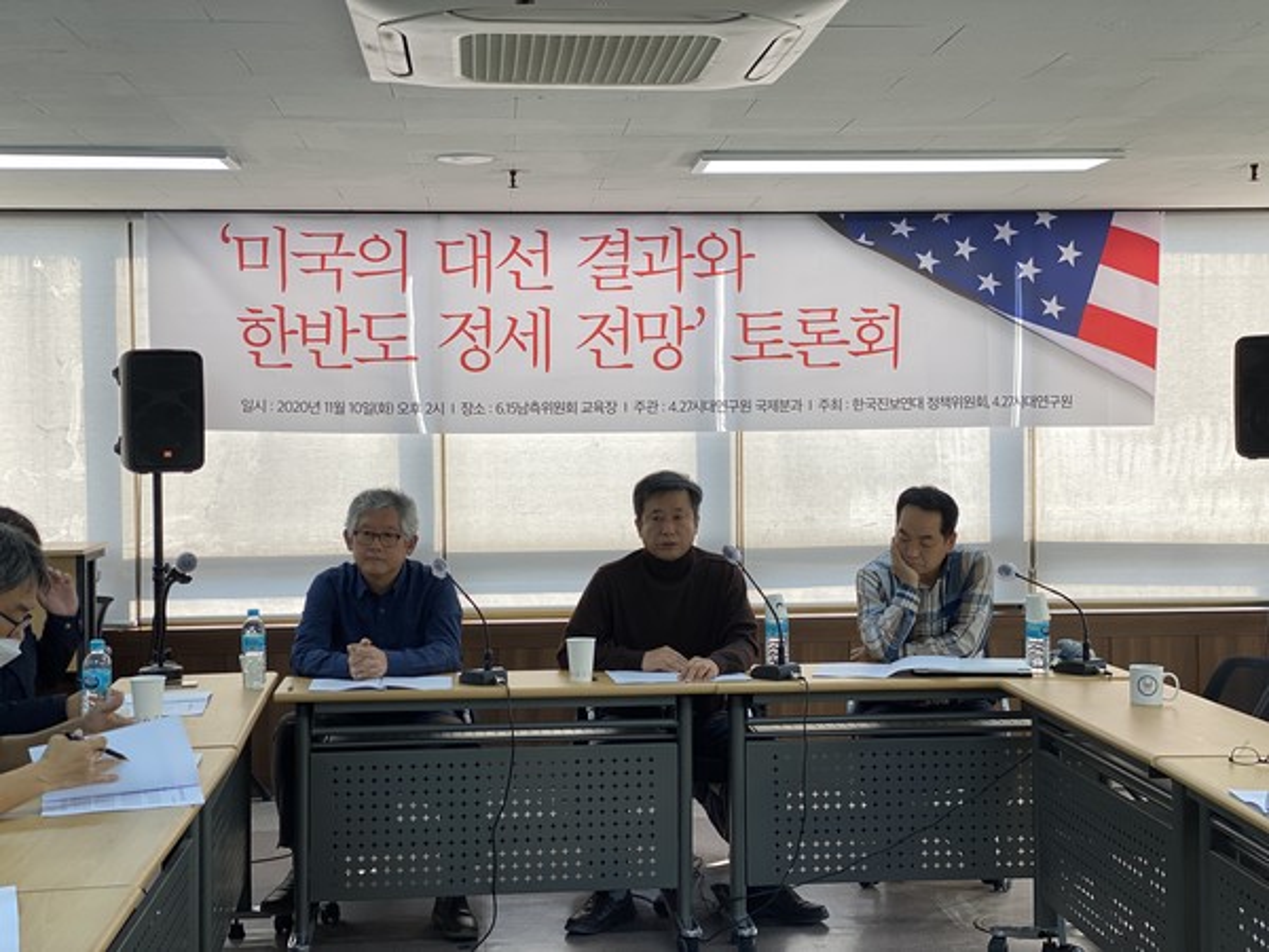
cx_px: 634
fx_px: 1906
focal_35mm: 52
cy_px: 476
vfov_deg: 28.0
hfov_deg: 36.8
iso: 25
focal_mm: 6
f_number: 2
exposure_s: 1/120
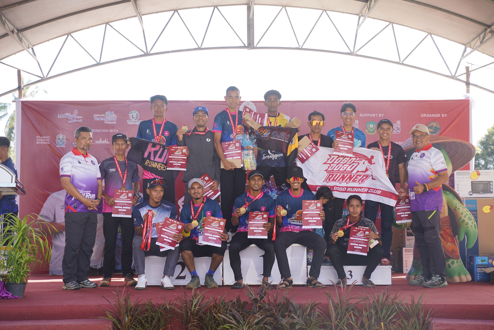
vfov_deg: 19.5
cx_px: 247
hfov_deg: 28.8
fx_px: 960
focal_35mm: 70
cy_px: 165
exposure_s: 1/125
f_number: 5
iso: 100
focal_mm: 70
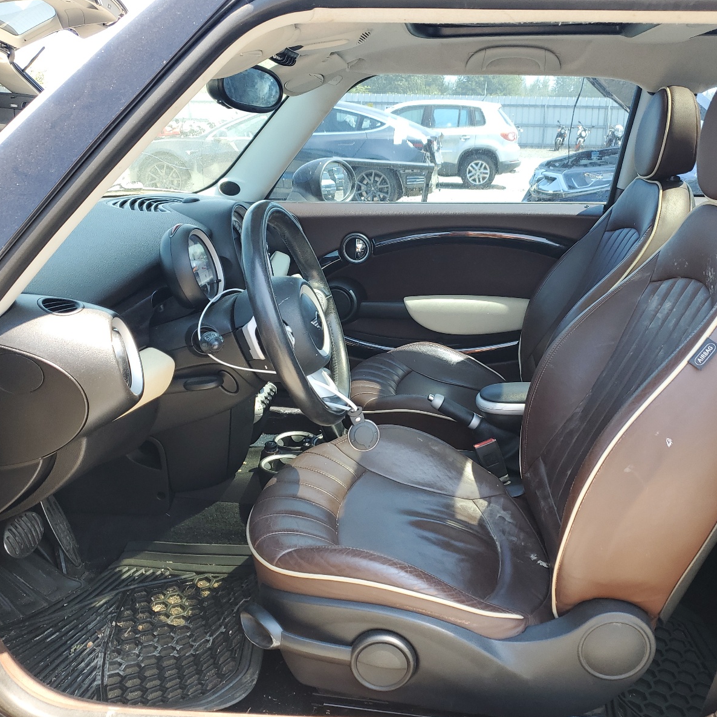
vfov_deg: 52.5
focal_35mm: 31
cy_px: 357
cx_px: 402
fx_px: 726
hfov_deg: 52.4
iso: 50
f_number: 1.5
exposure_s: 1/233
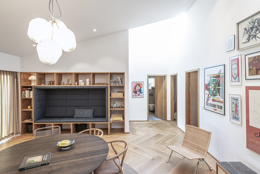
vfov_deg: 64.6
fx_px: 137
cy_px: 87
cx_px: 130
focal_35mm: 19
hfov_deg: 86.9
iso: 250
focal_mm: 19
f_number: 11
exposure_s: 1/5
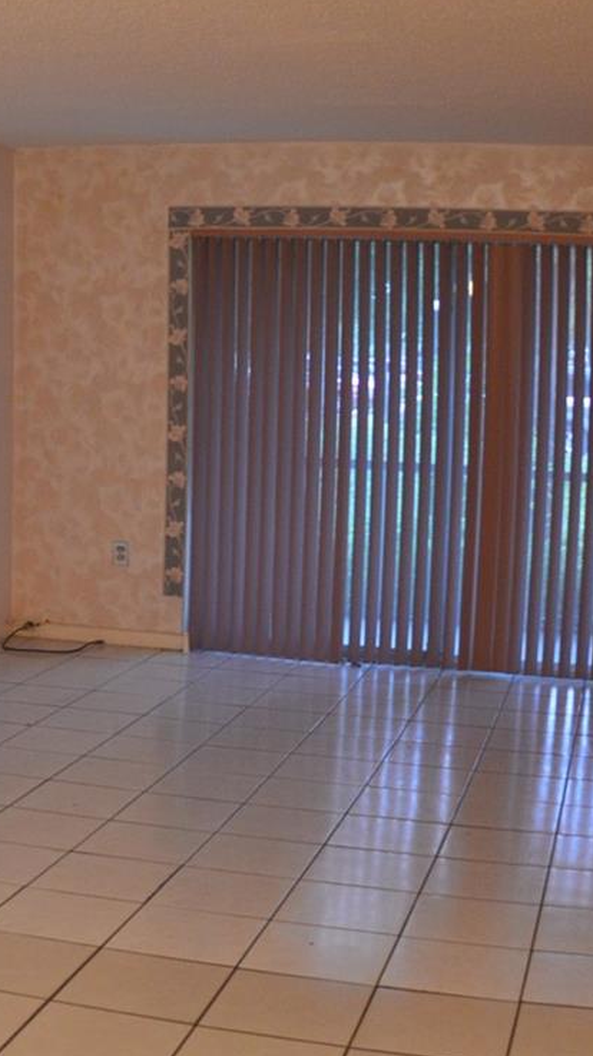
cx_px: 50
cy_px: 584
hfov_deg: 22.8
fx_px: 1431
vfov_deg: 40.4
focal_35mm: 51
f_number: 2.8
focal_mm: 15
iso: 800
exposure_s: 1/40
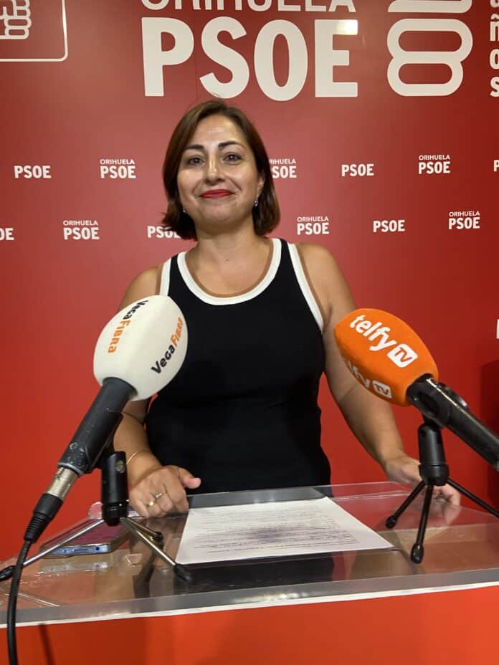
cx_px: 250
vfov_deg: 67.3
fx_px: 500
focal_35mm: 26
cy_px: 332
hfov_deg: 53.1
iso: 125
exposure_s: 1/50
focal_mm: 4.25
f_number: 1.8
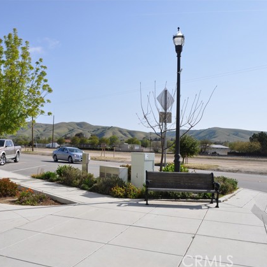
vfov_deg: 47.2
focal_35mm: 35
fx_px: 305
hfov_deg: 46.7
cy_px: 135
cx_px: 96
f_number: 10
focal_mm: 18
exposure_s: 1/400
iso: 200
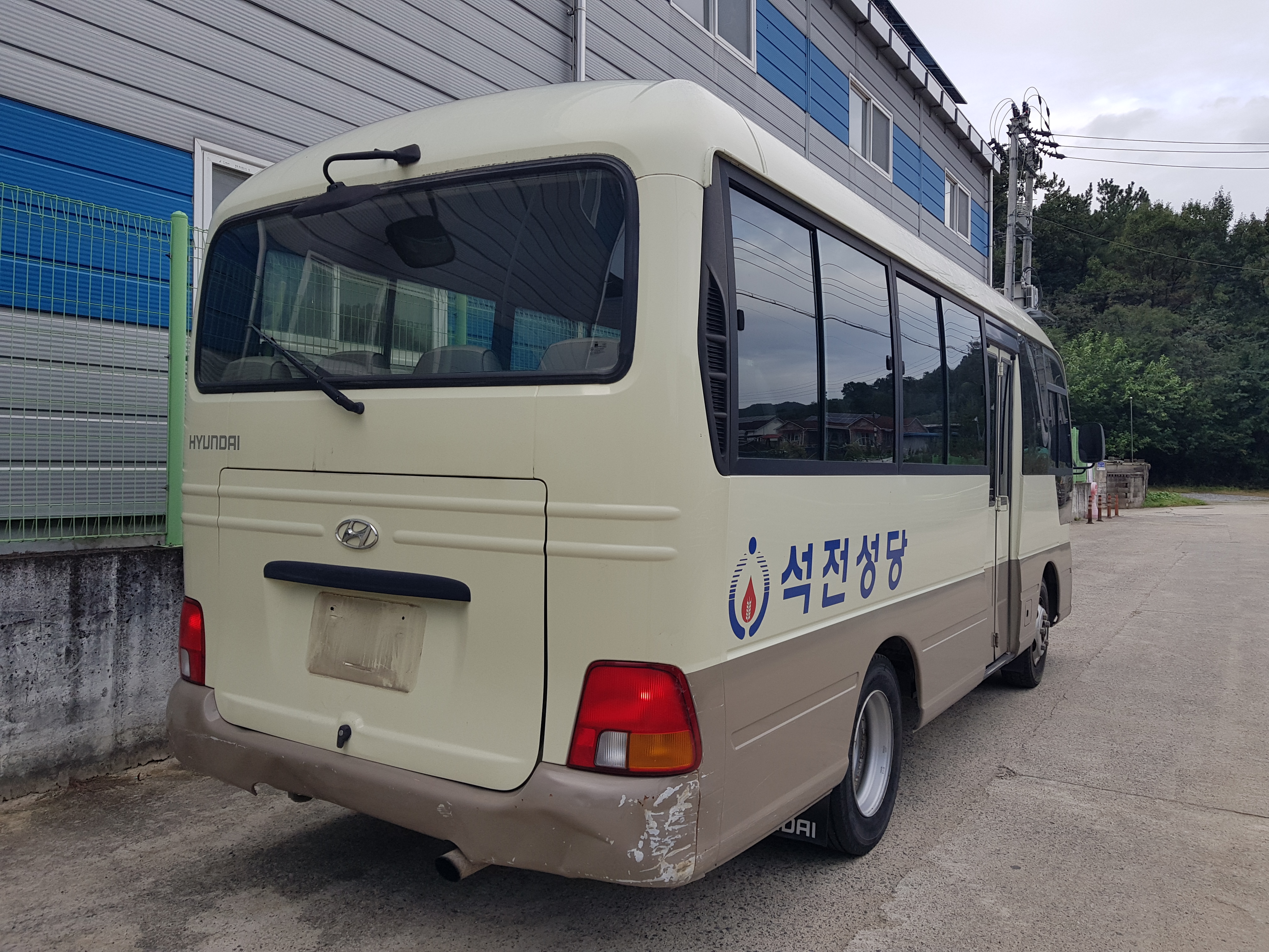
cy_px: 476
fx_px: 953
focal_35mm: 26
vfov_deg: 53.1
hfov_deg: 67.3
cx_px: 634
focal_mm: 4.3
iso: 40
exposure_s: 1/530
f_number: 1.7
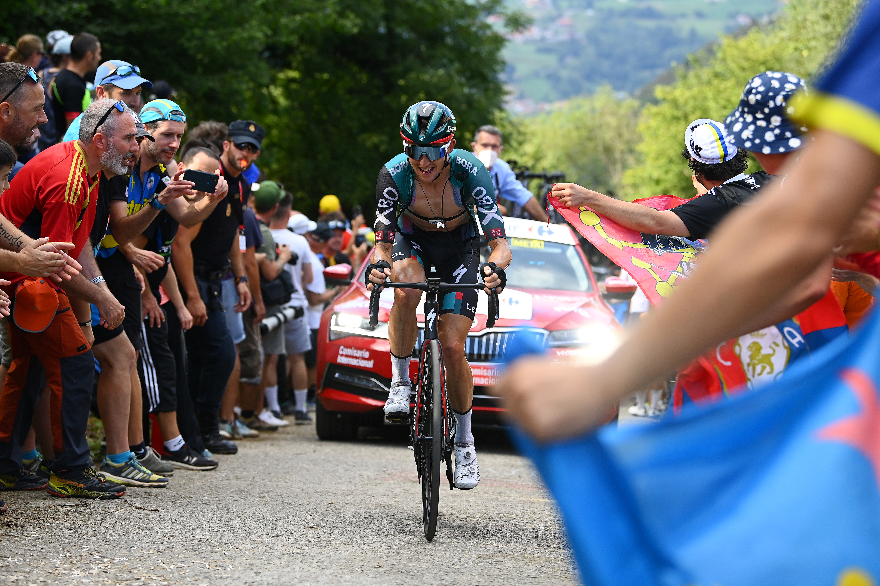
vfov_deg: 13.4
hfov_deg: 20.0
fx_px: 2493
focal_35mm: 102
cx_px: 440
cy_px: 293
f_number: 4
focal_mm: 102
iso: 500
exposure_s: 1/1000
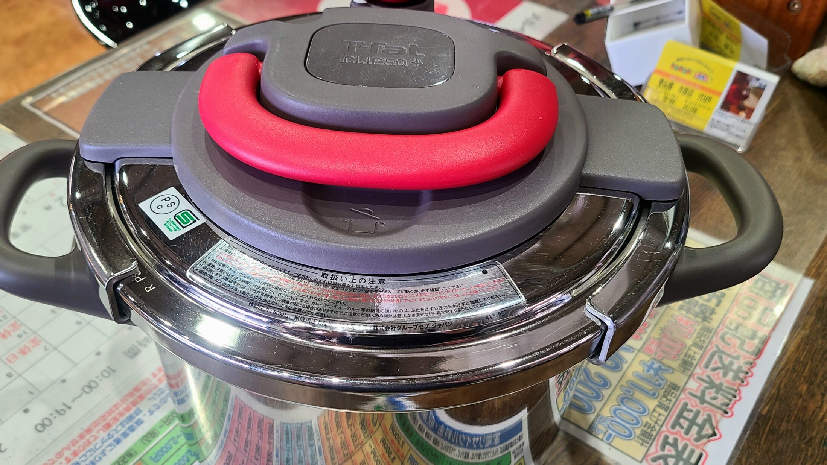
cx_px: 353
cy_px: 283
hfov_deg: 59.2
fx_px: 724
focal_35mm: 33
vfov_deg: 35.5
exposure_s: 1/50
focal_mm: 5.4
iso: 80
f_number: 1.8
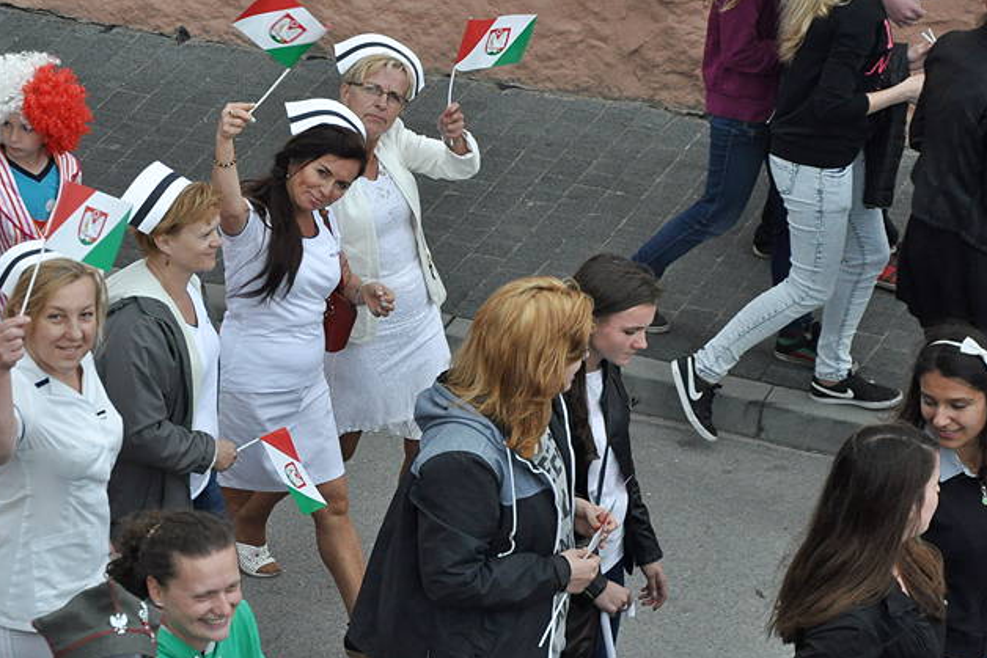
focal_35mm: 142
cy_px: 277
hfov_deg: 14.4
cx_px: 325
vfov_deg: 9.7
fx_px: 3894
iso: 1250
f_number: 8
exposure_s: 1/1000
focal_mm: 70
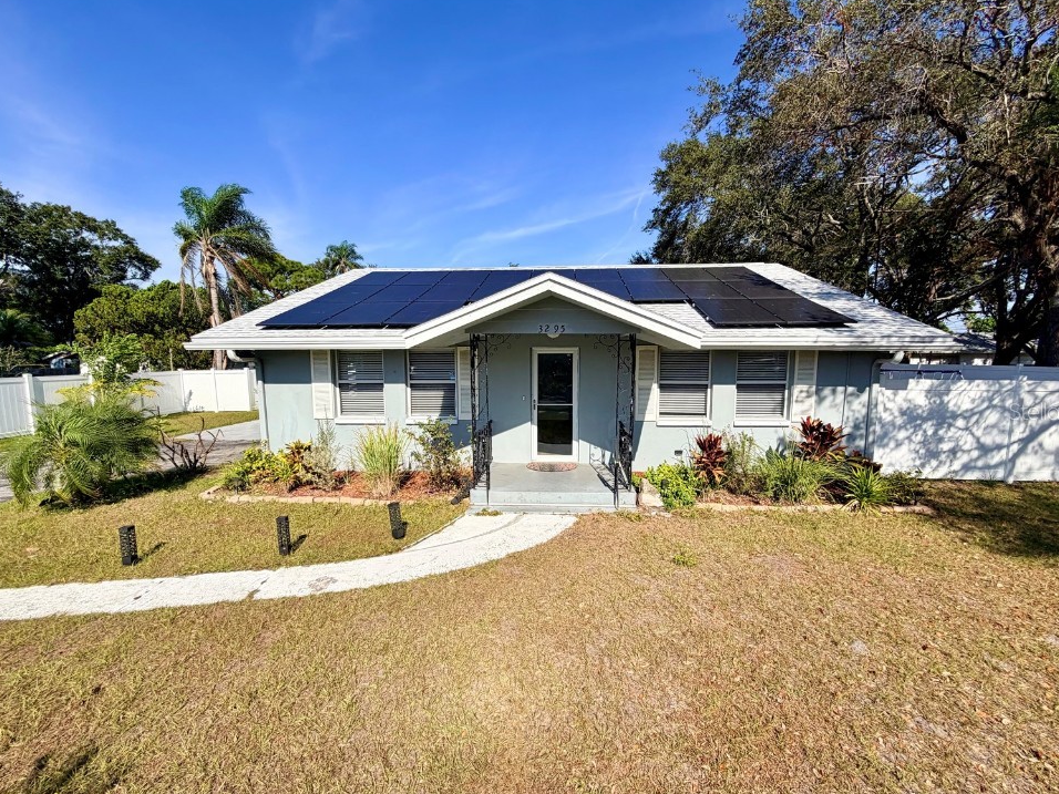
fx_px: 459
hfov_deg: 98.1
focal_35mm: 15
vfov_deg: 81.7
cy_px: 411
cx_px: 546
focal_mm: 2.22
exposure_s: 1/1087
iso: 20
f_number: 2.2
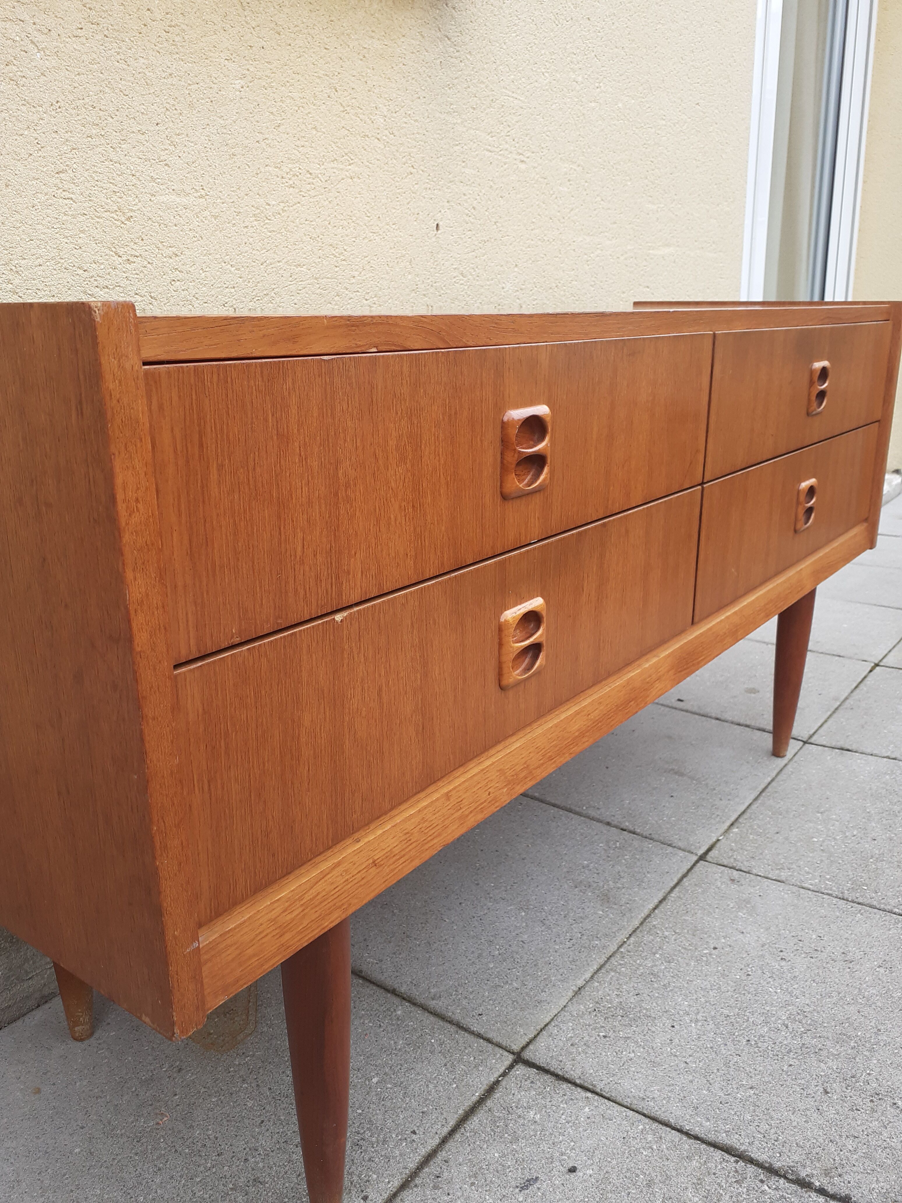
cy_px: 602
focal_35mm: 27
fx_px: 938
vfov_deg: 65.3
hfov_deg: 51.4
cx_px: 451
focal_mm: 3.6
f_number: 1.9
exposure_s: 1/191
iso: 40
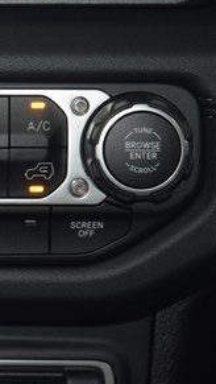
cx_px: -169
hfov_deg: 5.0
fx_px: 2461
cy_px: 147
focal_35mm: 242
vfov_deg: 8.9
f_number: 4.5
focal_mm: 70
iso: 1600
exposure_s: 1/60
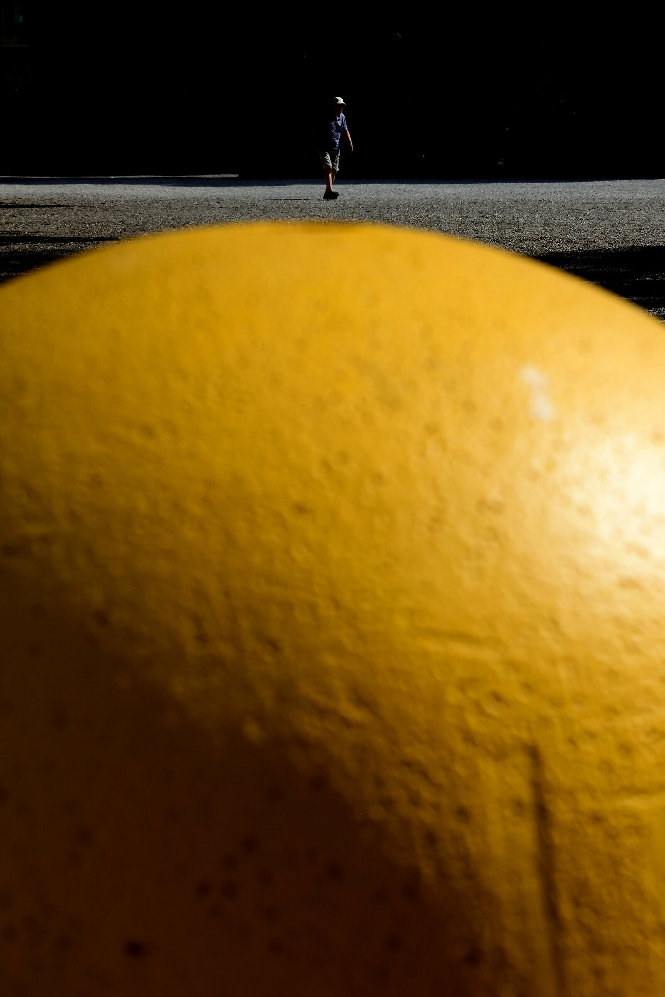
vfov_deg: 26.0
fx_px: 2161
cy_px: 498
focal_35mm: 78
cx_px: 332
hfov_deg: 17.5
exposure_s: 1/3200
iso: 800
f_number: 9
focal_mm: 52
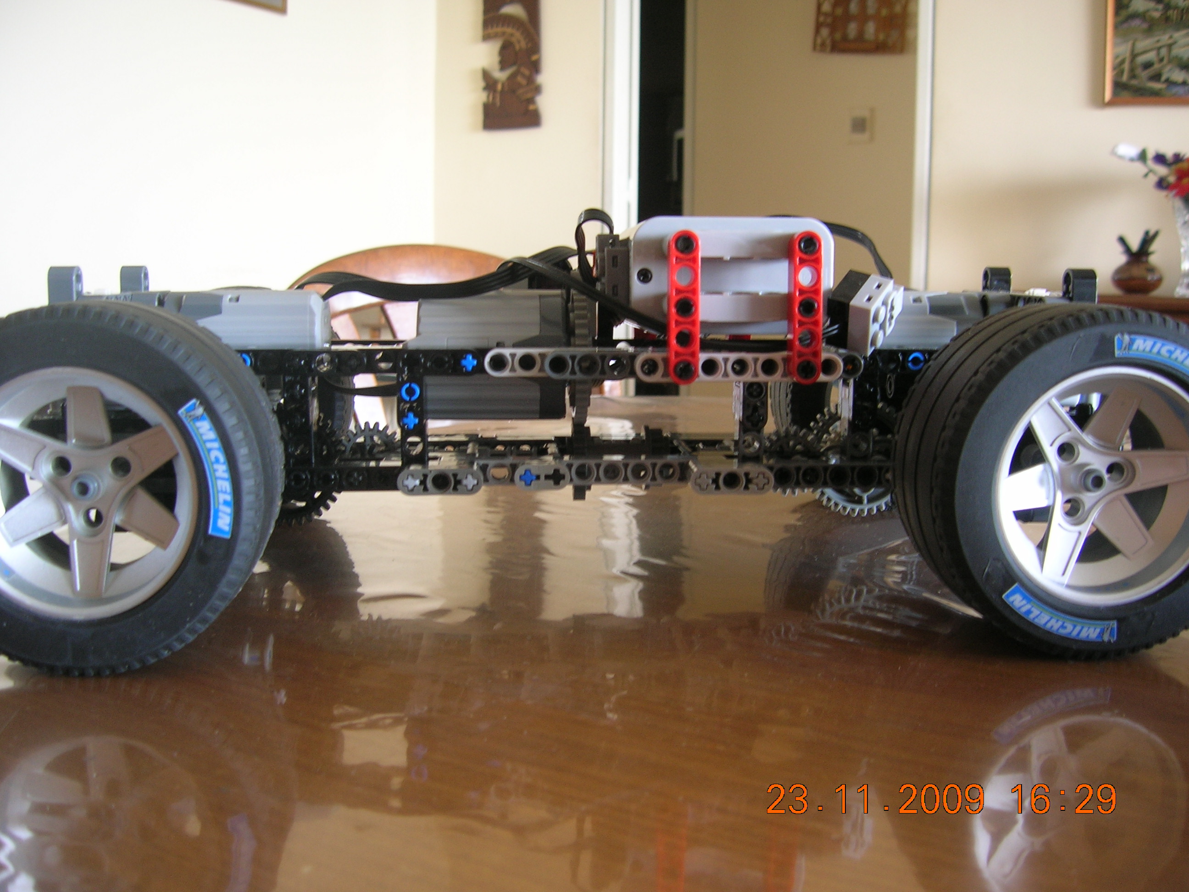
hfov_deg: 54.0
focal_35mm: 34
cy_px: 446
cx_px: 594
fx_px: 1168
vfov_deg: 41.8
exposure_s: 1/4.9
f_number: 2.9
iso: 50
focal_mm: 5.7
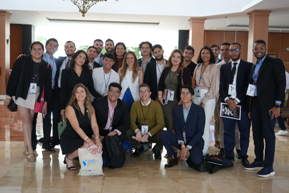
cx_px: 144
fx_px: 321
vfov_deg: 33.4
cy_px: 96
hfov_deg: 48.5
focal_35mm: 40
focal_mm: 40
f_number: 4
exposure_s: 1/160
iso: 1000
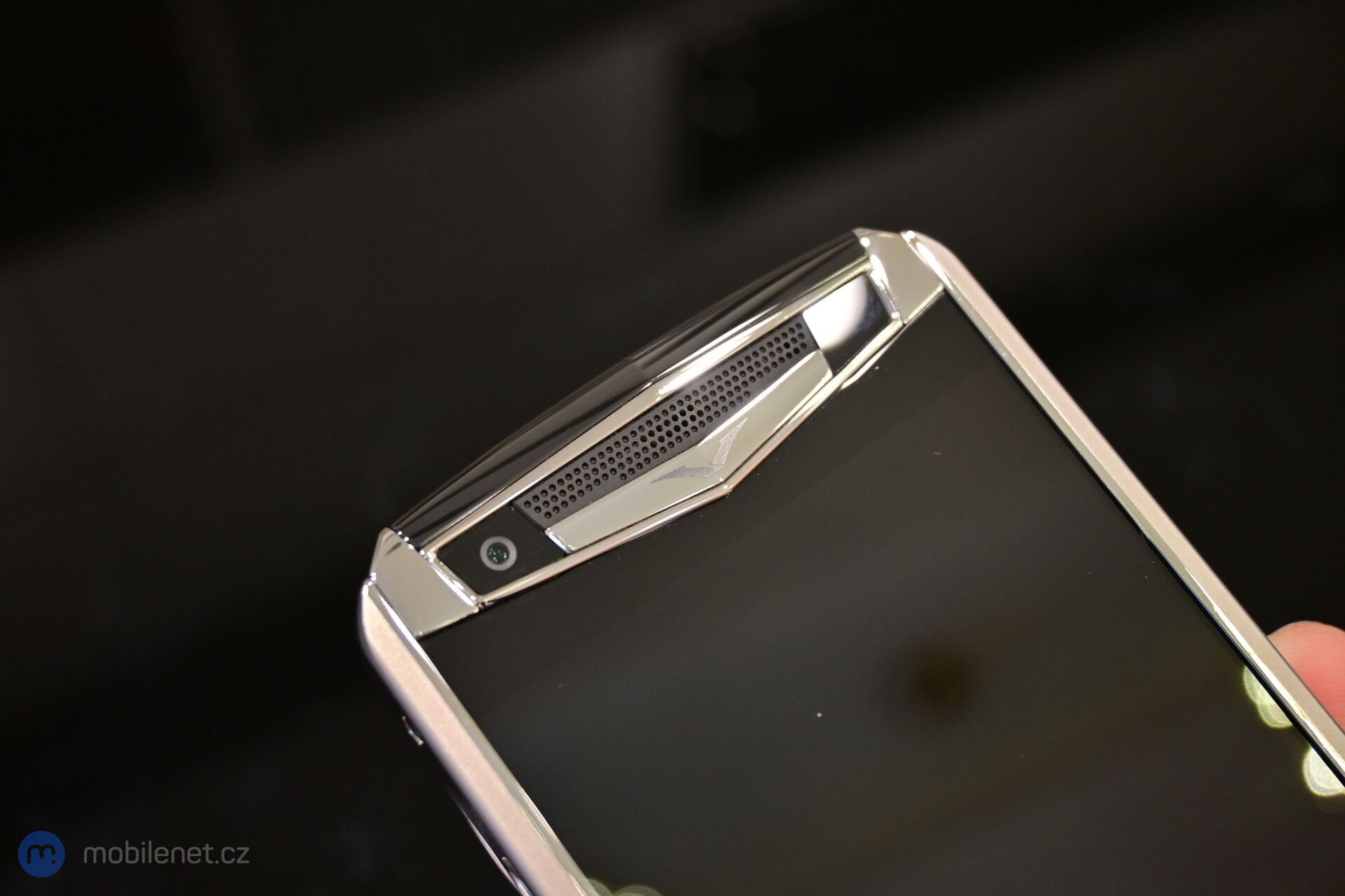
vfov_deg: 29.9
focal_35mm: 45
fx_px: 1681
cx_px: 672
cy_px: 448
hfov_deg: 43.6
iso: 640
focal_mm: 30
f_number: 4.8
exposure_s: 1/50
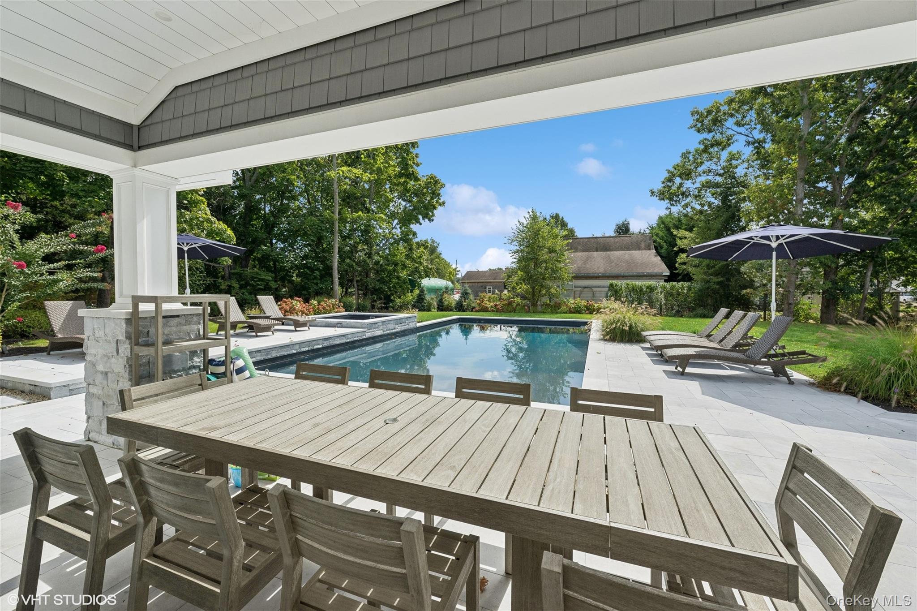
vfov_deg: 81.2
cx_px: 458
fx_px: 356
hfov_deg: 104.3
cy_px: 306
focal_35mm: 14
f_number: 8
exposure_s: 1/800
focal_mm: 14
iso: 200
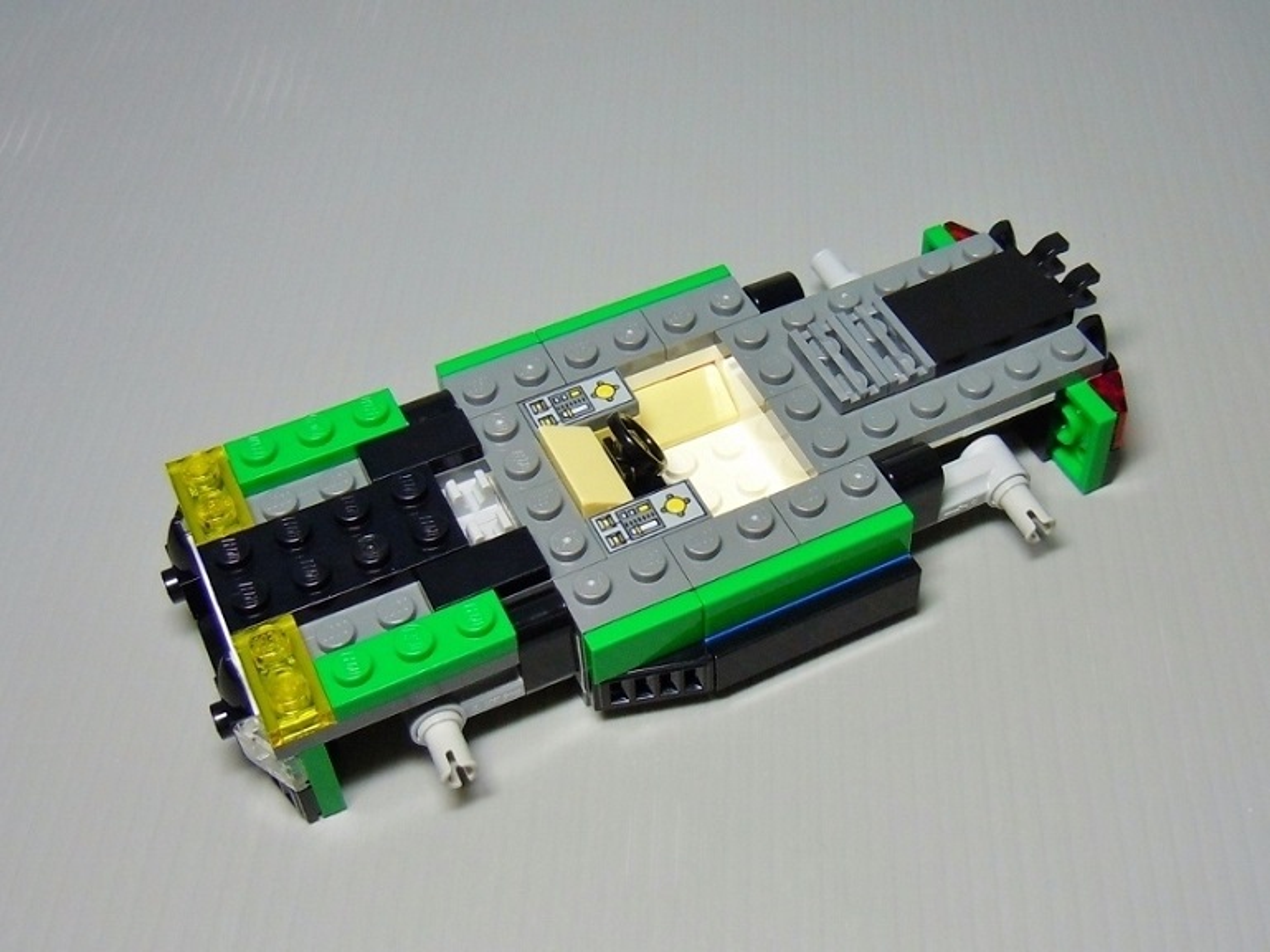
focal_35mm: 30
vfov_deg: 46.8
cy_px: 476
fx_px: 1100
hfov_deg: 60.0
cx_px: 635
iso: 200
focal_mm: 5.4
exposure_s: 1/40
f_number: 3.5
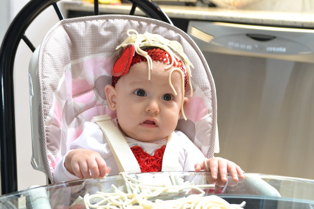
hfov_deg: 35.1
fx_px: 497
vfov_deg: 23.8
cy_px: 104
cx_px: 157
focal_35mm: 57
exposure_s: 1/10
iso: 800
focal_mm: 38
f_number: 5.6
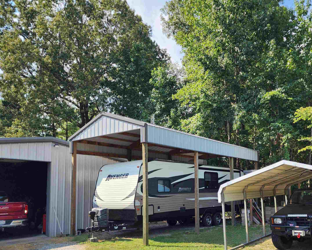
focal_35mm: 32
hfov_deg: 55.0
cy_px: 165
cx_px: 197
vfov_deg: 45.2
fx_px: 295
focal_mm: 6.4
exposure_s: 1/466
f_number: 1.8
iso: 12
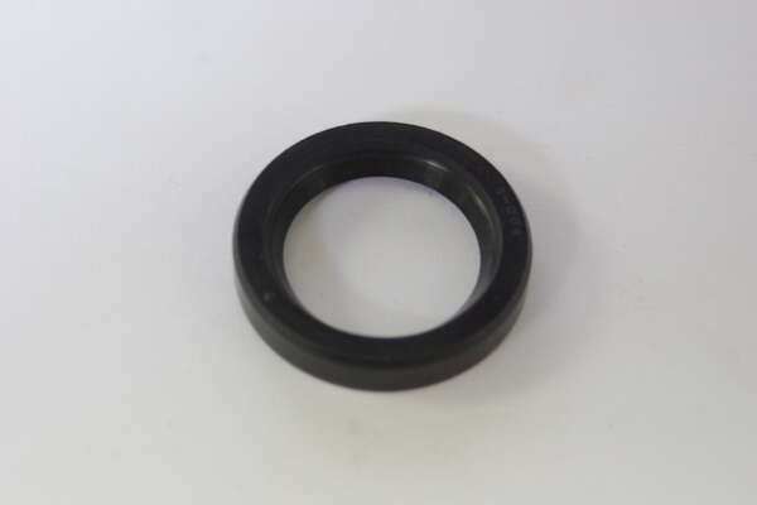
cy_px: 252
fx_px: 2523
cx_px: 378
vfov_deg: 11.4
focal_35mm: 120
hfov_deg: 17.1
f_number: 8
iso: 800
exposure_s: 1/10
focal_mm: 80
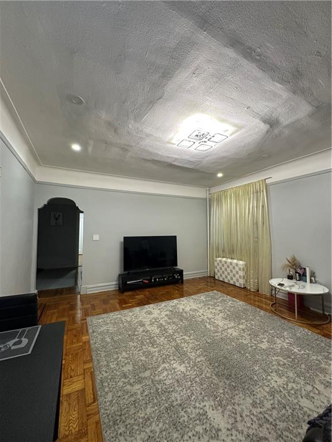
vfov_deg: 102.1
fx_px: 179
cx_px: 166
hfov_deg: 85.7
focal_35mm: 14
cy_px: 221
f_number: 2.2
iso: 250
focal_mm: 2.22
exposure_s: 1/120
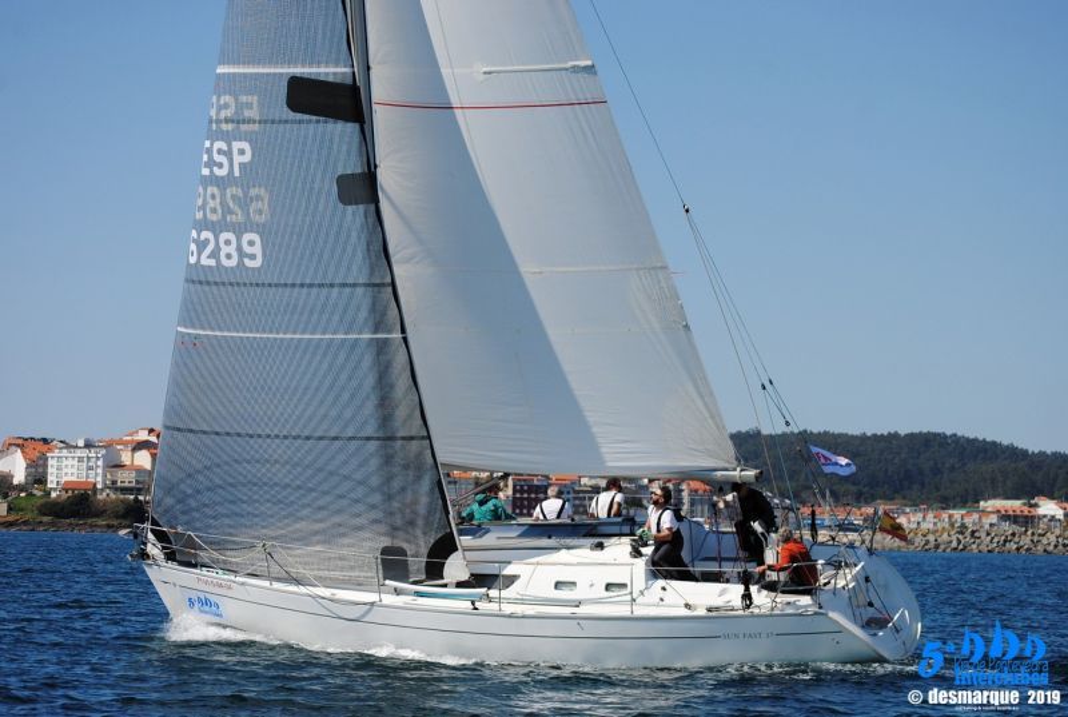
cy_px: 358
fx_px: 3032
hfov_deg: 20.0
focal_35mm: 102
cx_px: 534
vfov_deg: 13.5
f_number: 6.3
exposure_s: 1/640
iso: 100
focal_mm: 68
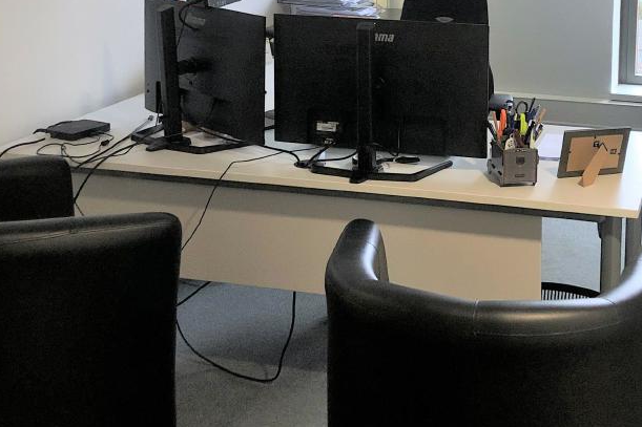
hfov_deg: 32.5
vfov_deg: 21.5
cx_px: 440
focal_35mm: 61
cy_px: 12
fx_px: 1087
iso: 32
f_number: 1.8
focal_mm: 3.99
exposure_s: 1/33
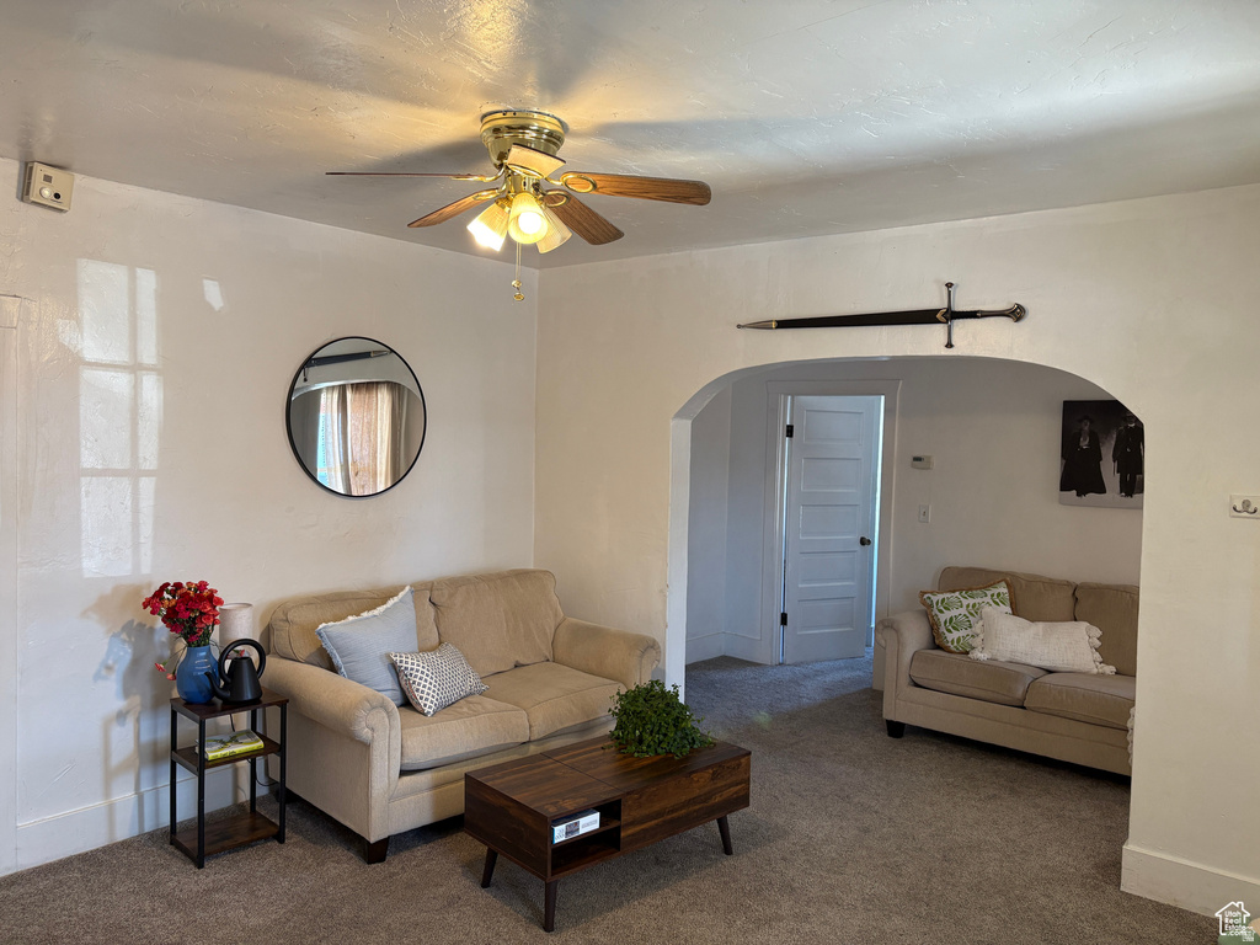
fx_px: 946
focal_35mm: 26
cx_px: 630
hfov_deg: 67.3
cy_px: 472
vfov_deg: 53.1
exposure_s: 1/96
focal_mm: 5.96
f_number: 1.6
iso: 125
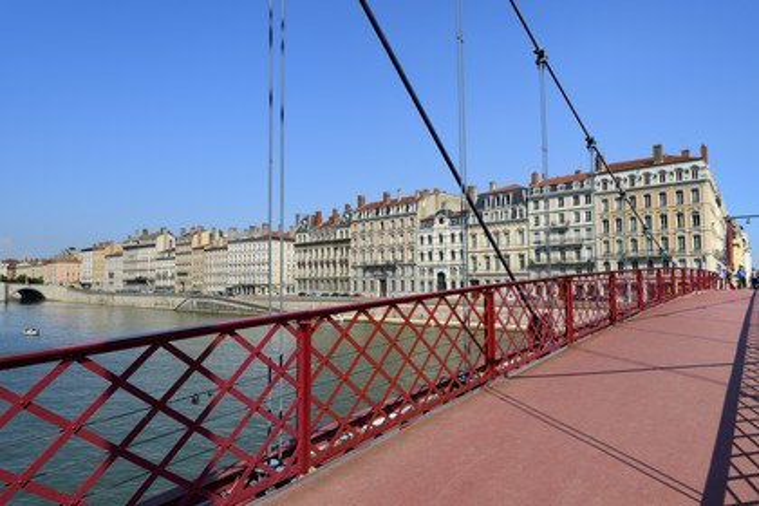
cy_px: 253
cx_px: 380
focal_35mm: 24
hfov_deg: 73.7
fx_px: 506
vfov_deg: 53.1
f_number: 13
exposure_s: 1/160
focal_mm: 24
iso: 100
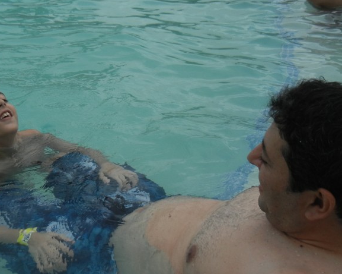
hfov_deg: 35.6
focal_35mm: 52
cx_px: 107
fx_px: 526
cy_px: 129
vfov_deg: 29.1
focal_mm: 5.4
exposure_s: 1/735
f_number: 7
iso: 160
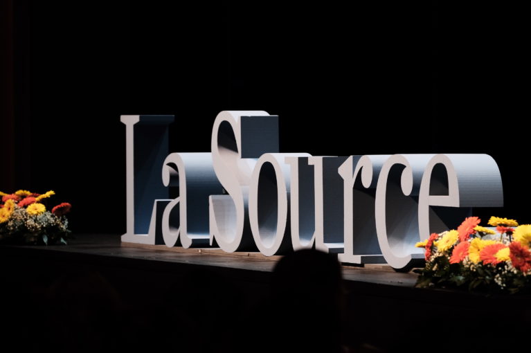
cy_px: 176
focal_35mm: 210
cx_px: 266
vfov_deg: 6.5
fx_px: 3095
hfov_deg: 9.8
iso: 2500
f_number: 4
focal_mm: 140
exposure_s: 1/80
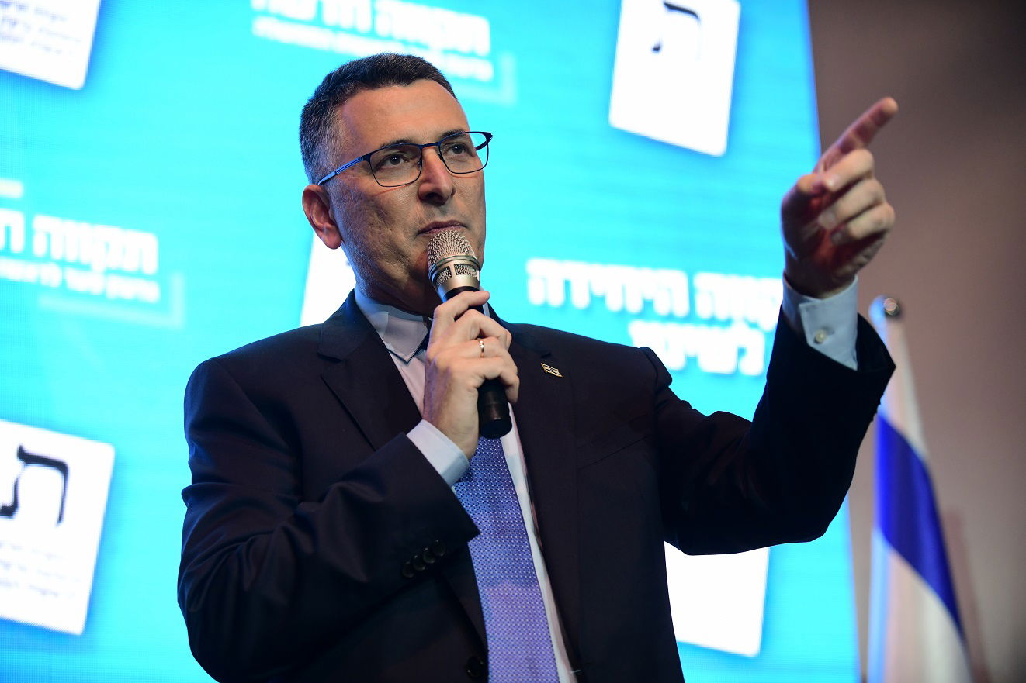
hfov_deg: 22.6
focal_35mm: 90
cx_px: 513
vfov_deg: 15.2
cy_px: 342
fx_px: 2565
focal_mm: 90
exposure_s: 1/250
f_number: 3.2
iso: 1600
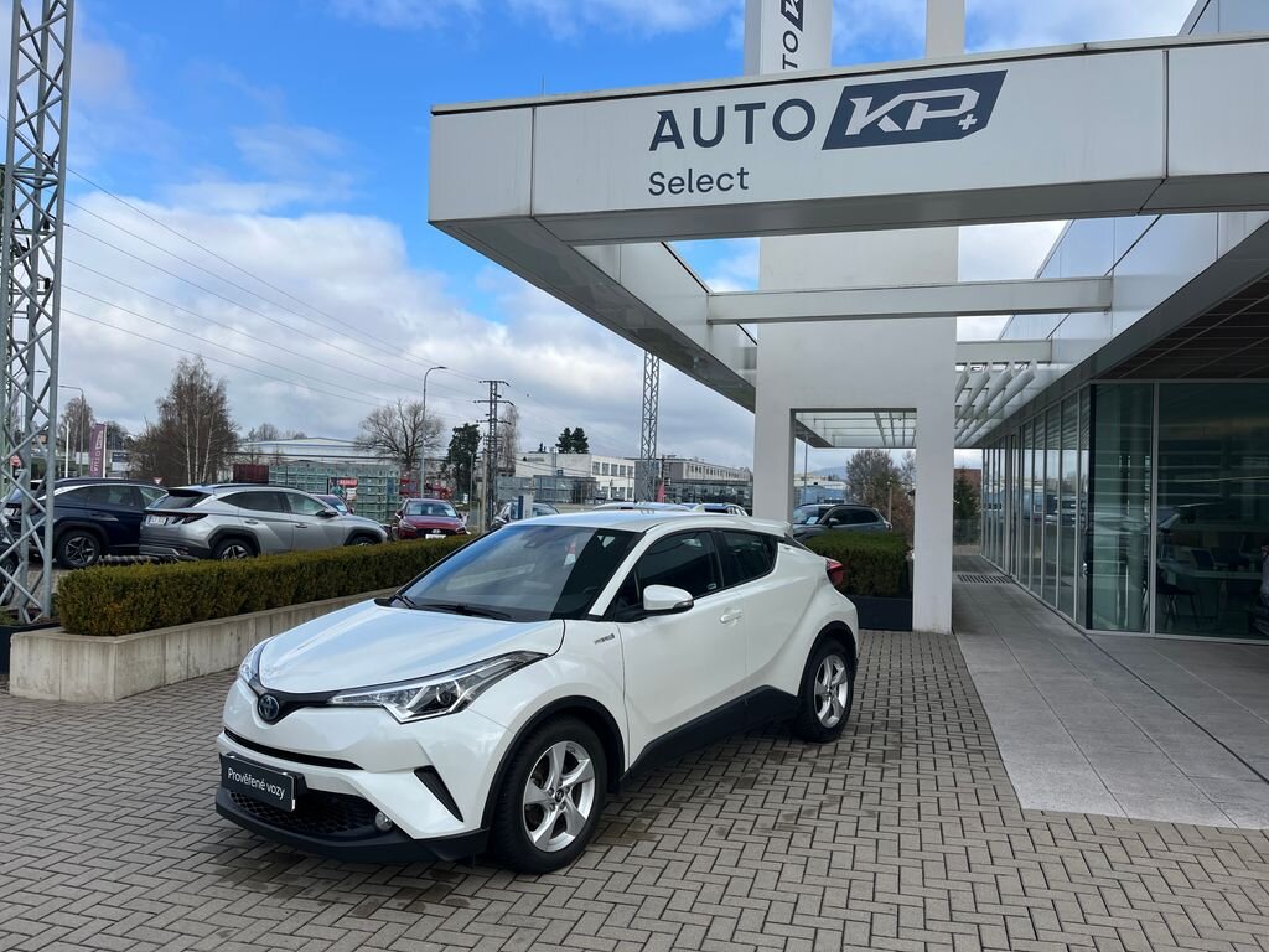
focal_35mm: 26
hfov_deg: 67.3
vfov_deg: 53.1
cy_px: 476
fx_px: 953
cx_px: 634
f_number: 1.6
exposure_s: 1/2571
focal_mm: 5.1
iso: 50
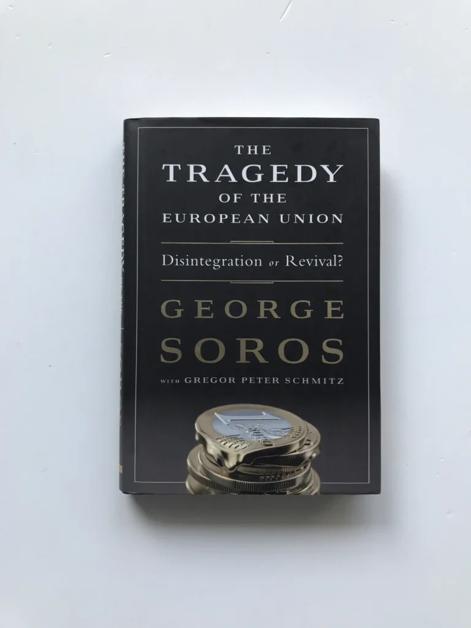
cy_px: 314
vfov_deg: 63.4
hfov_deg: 49.7
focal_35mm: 28
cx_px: 236
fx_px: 508
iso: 32
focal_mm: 3.99
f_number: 1.8
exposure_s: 1/100
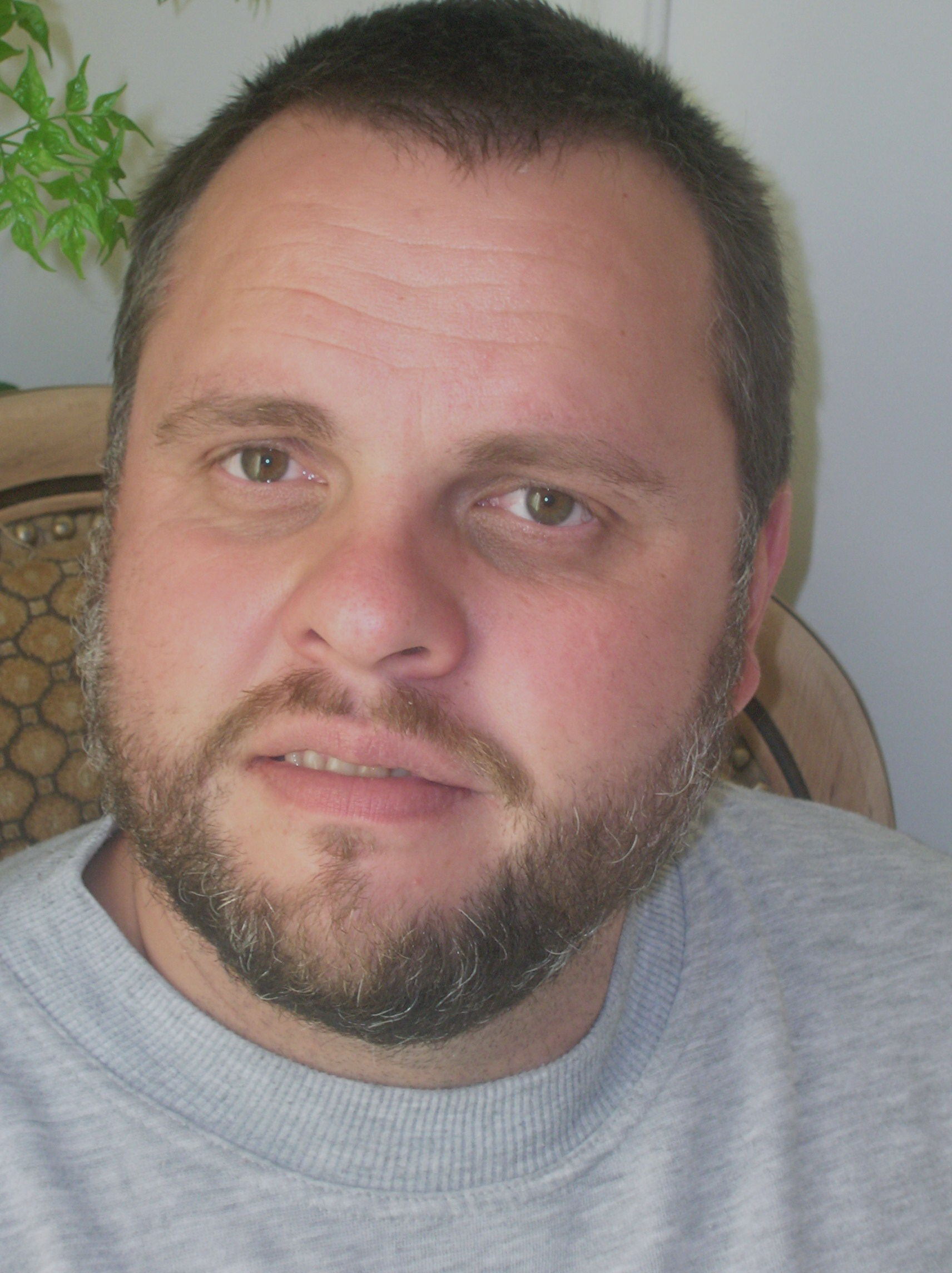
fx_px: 2571
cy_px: 636
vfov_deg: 27.8
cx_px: 476
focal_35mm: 70
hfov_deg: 21.0
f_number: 3.9
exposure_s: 1/28.2
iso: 193
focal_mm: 11.7
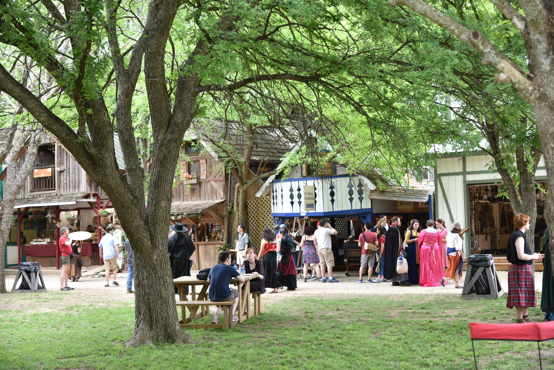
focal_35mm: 50
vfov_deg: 27.0
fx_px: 770
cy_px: 185
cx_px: 277
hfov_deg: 39.6
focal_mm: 50
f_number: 4
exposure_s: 1/100
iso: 220
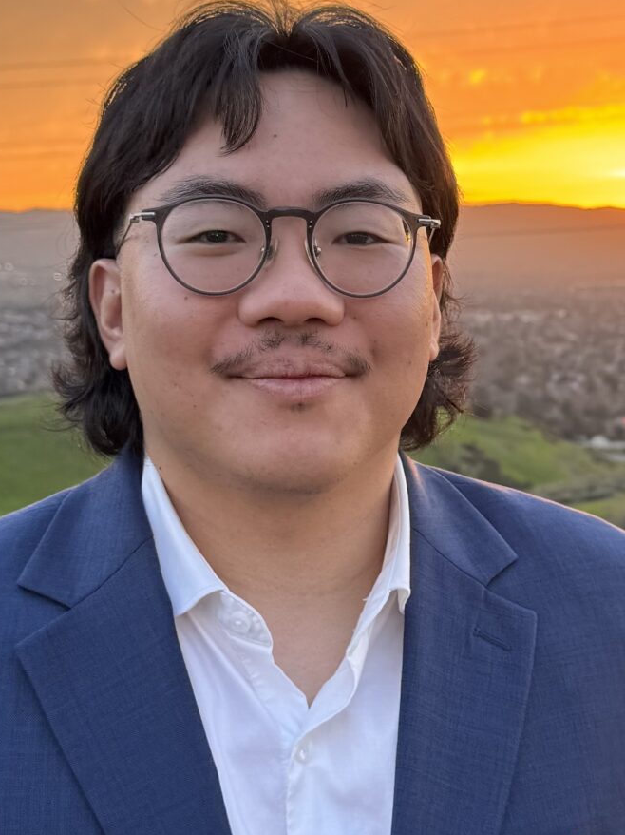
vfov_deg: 63.2
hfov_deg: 49.6
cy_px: 357
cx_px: 275
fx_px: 674
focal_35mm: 28
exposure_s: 1/121
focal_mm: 6.76
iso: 80
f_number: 1.78
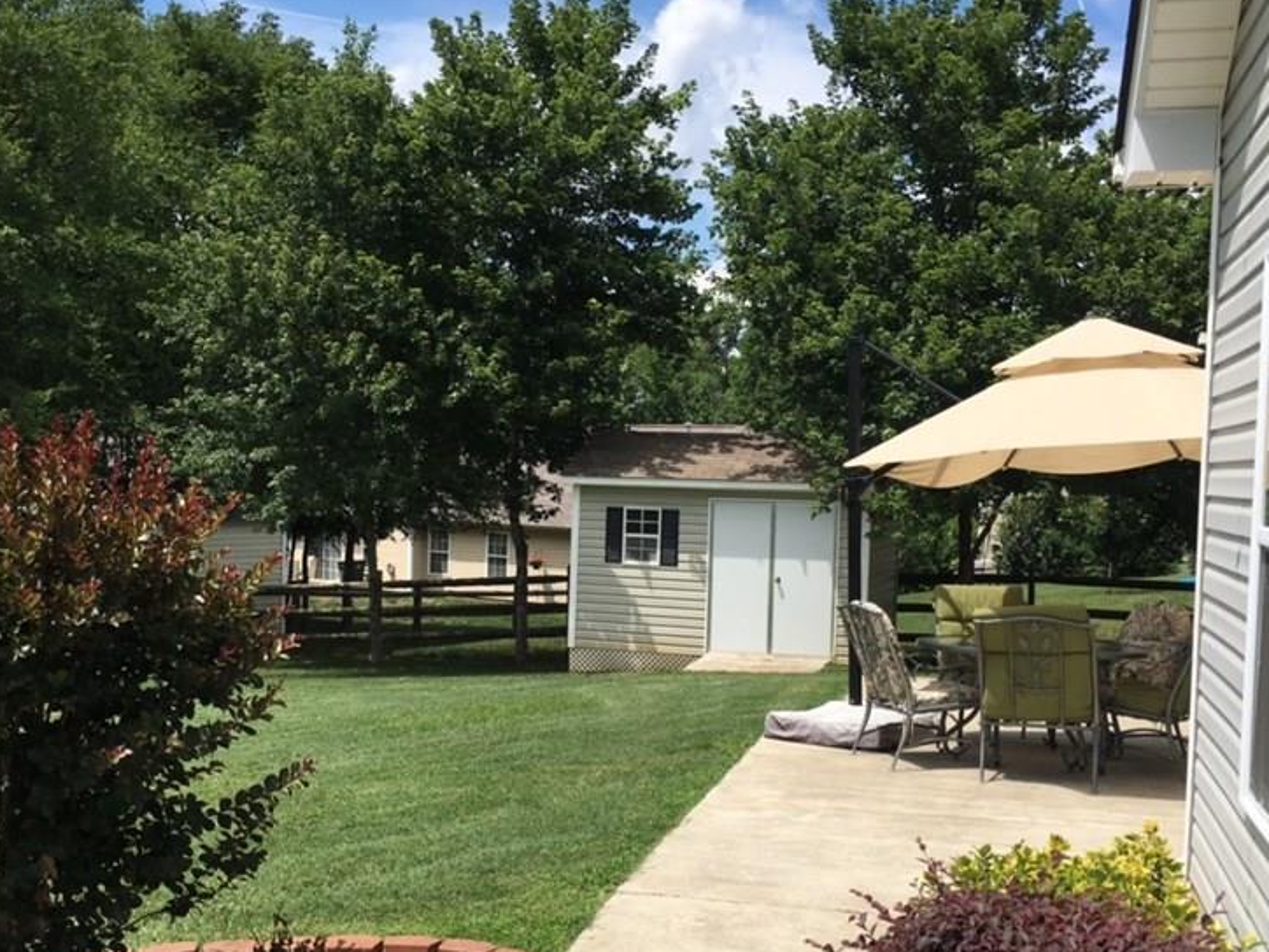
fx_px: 1503
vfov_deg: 35.1
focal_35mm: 41
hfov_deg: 45.7
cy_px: 549
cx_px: 582
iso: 25
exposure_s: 1/2079
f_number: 2.2
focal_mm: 4.15
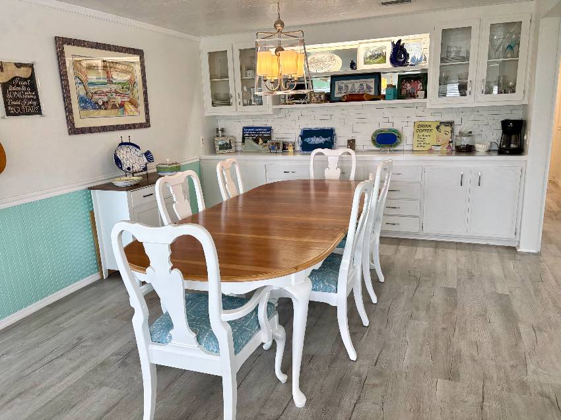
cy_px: 210
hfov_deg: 67.3
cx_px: 280
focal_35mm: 26
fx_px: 421
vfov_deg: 53.0
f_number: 1.6
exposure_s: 1/140
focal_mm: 5.96
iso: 100
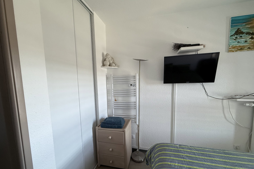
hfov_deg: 100.4
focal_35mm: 15
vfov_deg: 77.1
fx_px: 106
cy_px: 93
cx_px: 128
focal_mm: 2.22
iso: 200
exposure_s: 1/99
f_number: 2.2
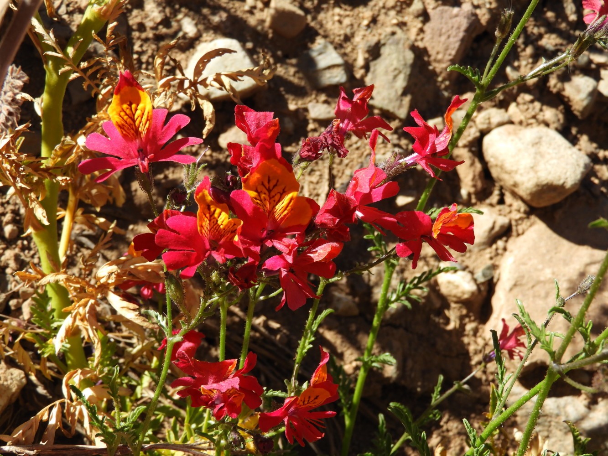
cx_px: 304
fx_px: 1054
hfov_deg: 32.2
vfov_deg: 24.4
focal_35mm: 60
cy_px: 228
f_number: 4.2
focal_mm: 10.7
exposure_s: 1/640
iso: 100
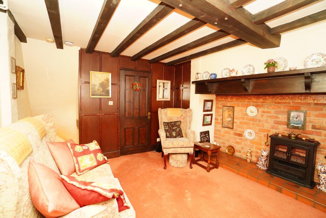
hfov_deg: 100.4
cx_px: 163
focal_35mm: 15
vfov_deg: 77.4
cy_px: 109
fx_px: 136
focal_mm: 10
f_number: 5
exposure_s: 1/60
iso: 1600
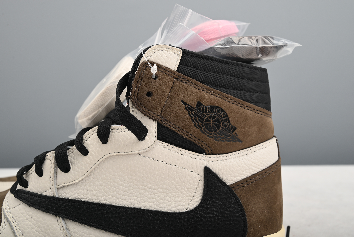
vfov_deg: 34.2
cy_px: 118
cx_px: 177
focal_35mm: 39
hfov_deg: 49.5
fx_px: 384
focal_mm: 39
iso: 100
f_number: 11
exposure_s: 1/200
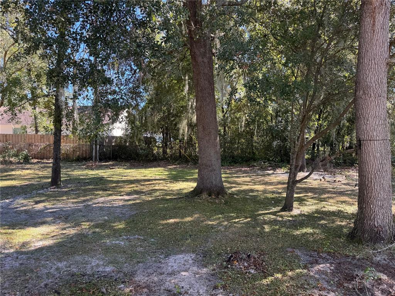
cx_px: 198
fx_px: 274
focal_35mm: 24
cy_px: 148
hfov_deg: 71.6
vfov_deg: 56.8
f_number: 1.78
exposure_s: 1/277
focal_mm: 6.76
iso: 80
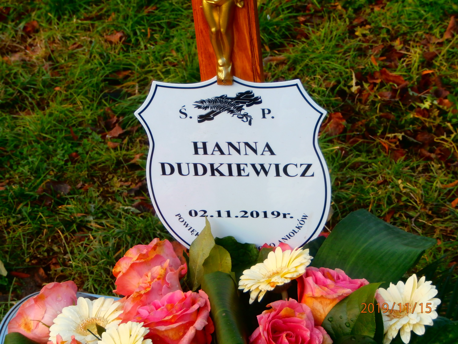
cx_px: 229
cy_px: 172
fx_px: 1455
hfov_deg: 17.9
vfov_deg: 13.5
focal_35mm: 110
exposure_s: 1/160
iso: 100
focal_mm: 19.54
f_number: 5.4
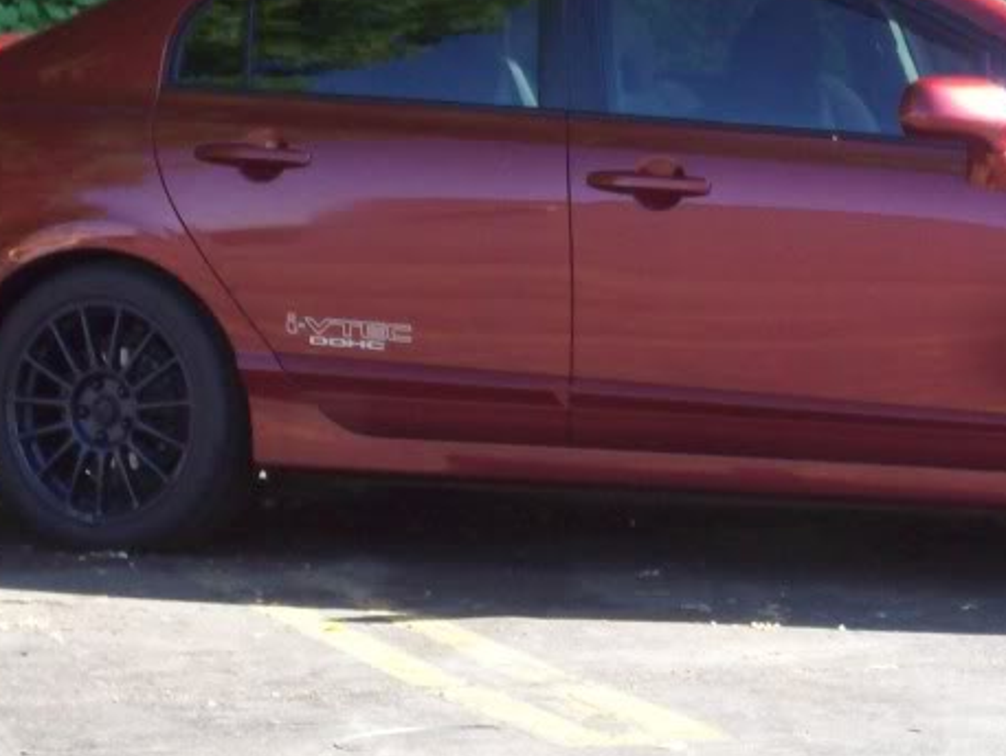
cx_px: 846
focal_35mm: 248
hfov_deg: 8.0
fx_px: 7211
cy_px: 211
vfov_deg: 6.0
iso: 124
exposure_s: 1/128
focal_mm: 18.6
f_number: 5.2
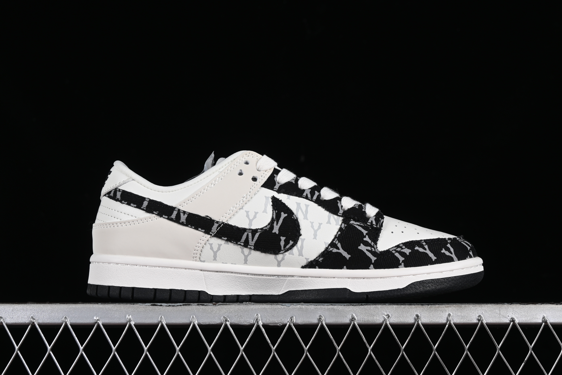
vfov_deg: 18.2
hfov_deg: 27.0
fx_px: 1171
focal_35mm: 75
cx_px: 281
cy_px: 188
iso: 160
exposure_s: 1/80
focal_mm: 50
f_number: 8
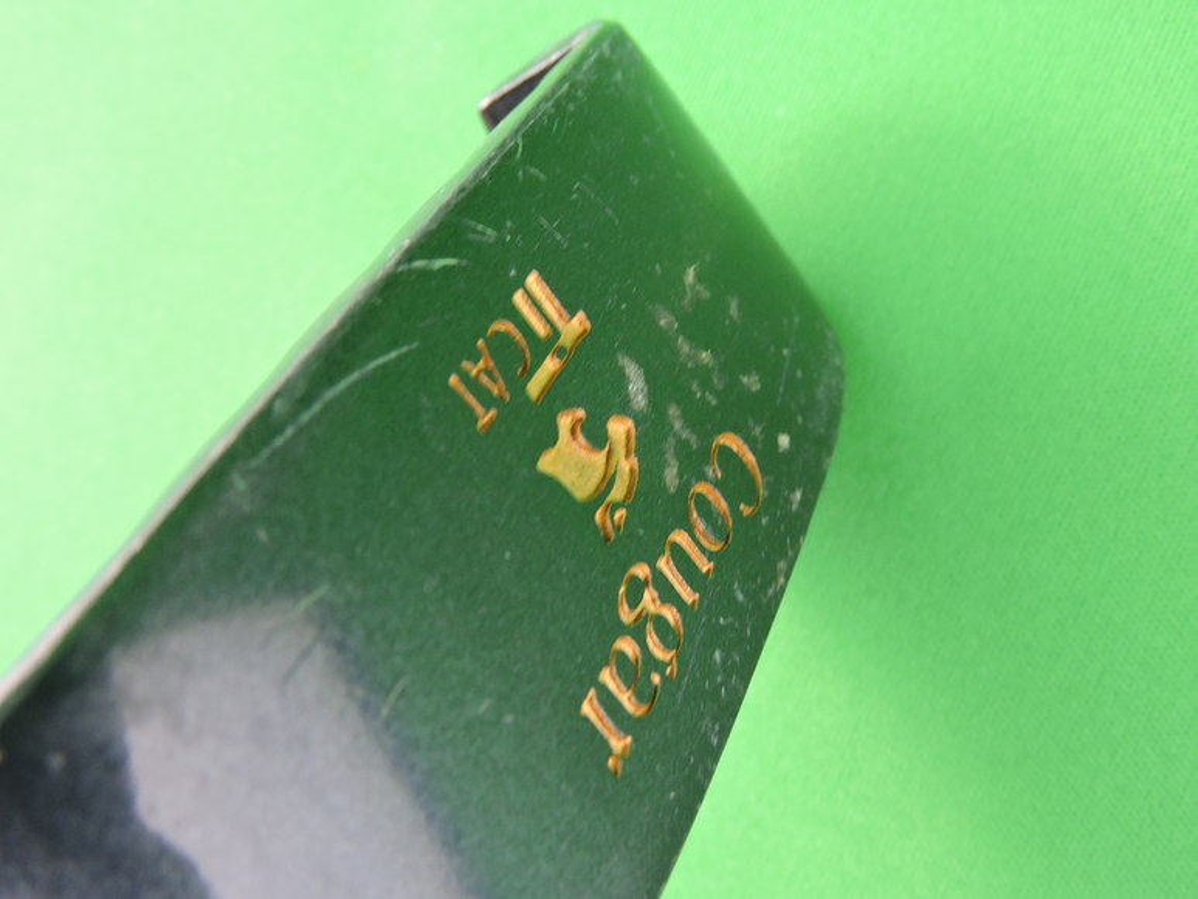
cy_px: 450
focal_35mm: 40
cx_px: 599
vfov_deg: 36.0
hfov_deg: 46.8
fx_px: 1385
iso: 400
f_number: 3.8
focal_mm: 7.2
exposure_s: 1/20
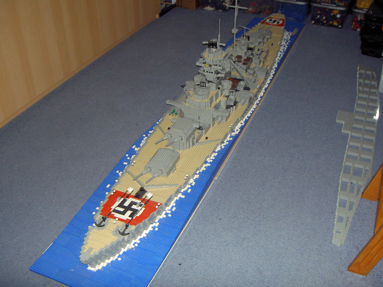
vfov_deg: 36.8
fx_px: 432
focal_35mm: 39
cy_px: 144
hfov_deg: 47.9
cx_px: 192
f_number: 2.8
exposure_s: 1/60
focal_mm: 8
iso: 200
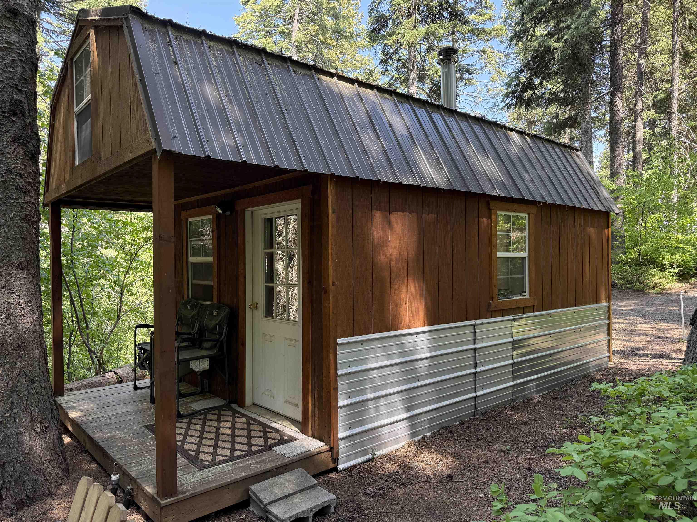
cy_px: 261
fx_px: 483
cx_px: 348
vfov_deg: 56.8
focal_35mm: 24
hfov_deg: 71.6
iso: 160
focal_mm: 6.76
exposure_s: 1/236
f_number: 1.78
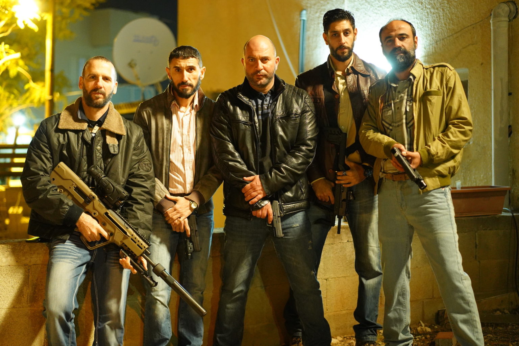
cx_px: 260
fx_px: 793
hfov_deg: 36.2
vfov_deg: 24.6
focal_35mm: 55
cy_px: 173
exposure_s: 1/100
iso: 5000
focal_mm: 55
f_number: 1.8
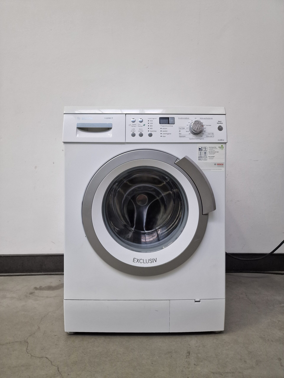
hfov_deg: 58.9
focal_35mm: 23
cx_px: 142
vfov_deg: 73.9
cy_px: 189
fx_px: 252
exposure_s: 1/100
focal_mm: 6.4
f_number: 1.8
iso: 320
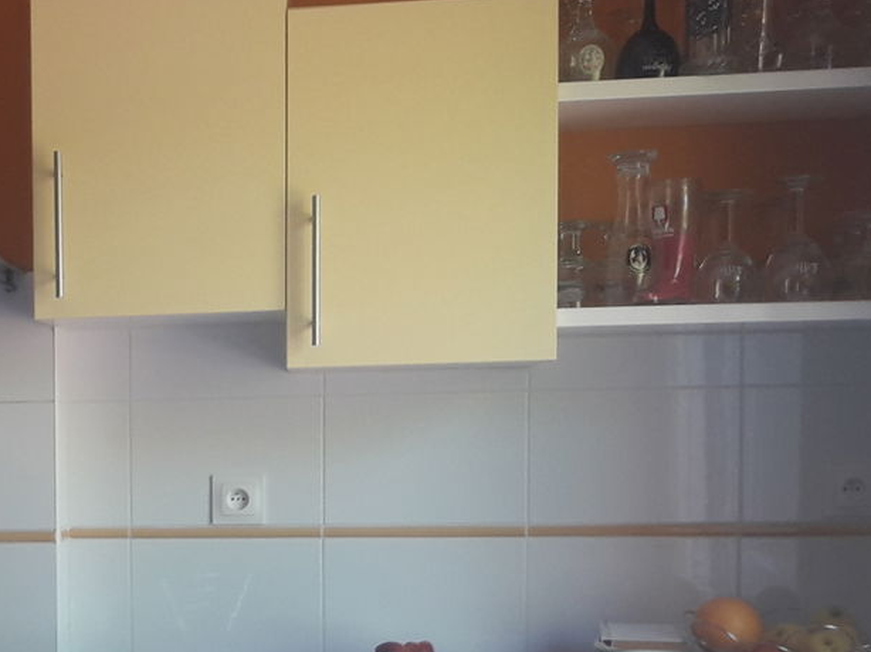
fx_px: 1836
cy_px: 551
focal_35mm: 73
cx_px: -98
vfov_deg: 19.9
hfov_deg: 24.8
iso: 64
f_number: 1.9
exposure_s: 1/50
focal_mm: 3.7
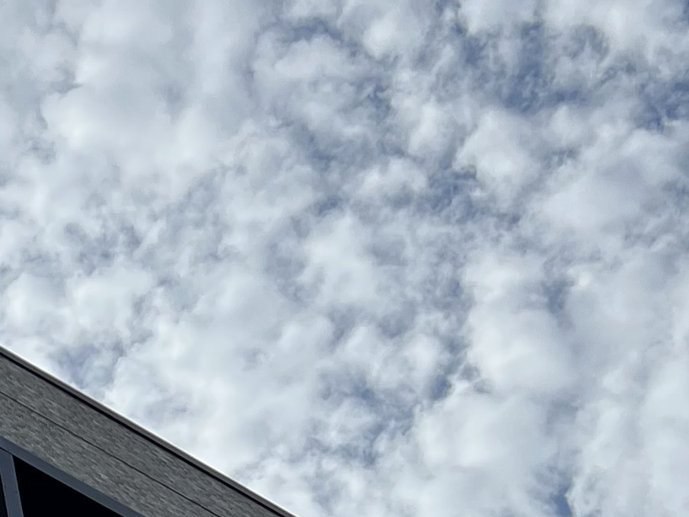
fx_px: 2309
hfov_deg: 16.5
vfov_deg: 11.3
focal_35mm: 116
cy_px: 1090
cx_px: -38
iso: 50
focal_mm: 5.7
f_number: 1.5
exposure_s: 1/5076
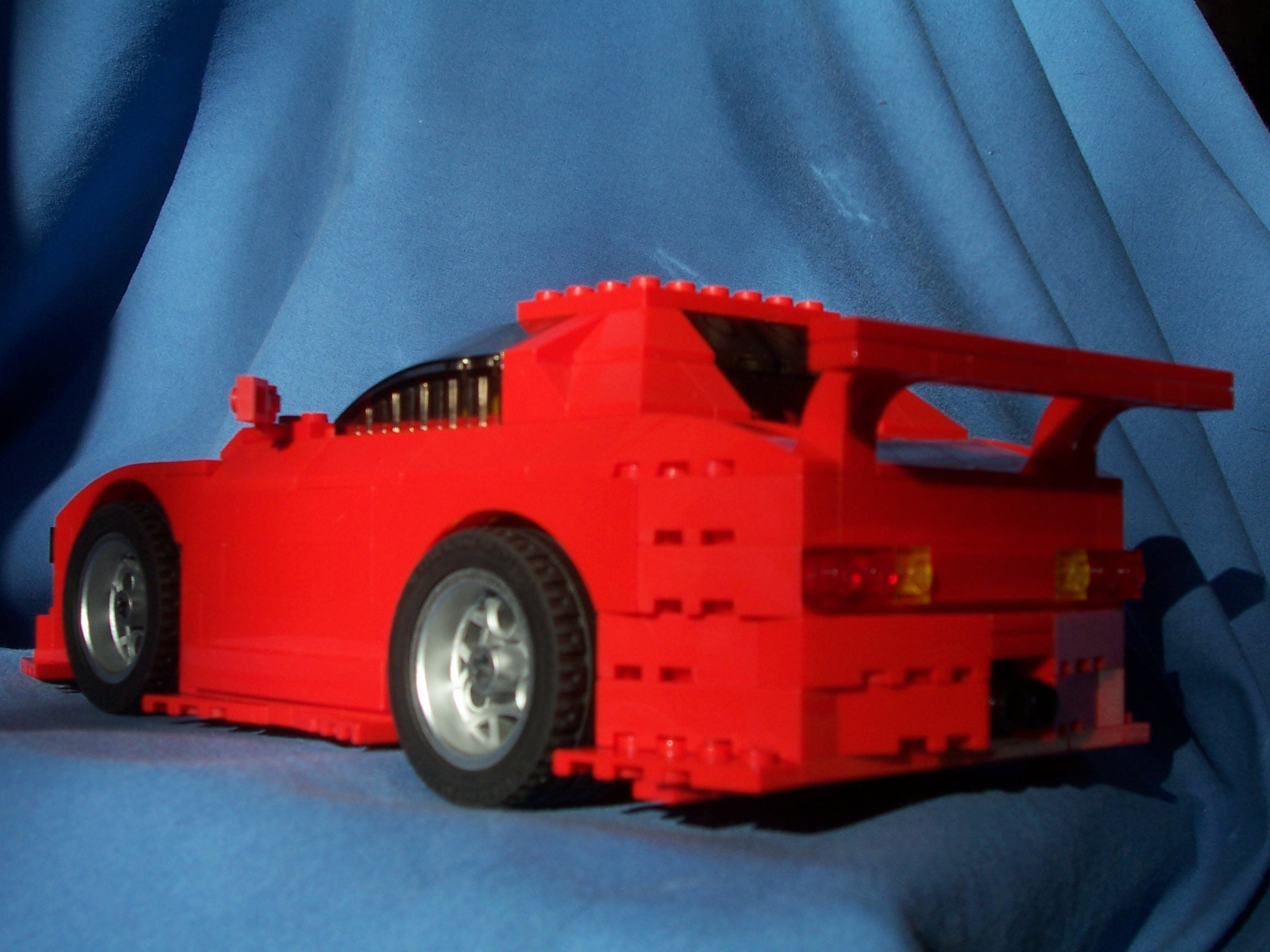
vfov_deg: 29.1
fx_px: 1834
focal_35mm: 50
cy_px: 476
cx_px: 635
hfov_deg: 38.2
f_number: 4.8
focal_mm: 8.6
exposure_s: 1/350
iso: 80
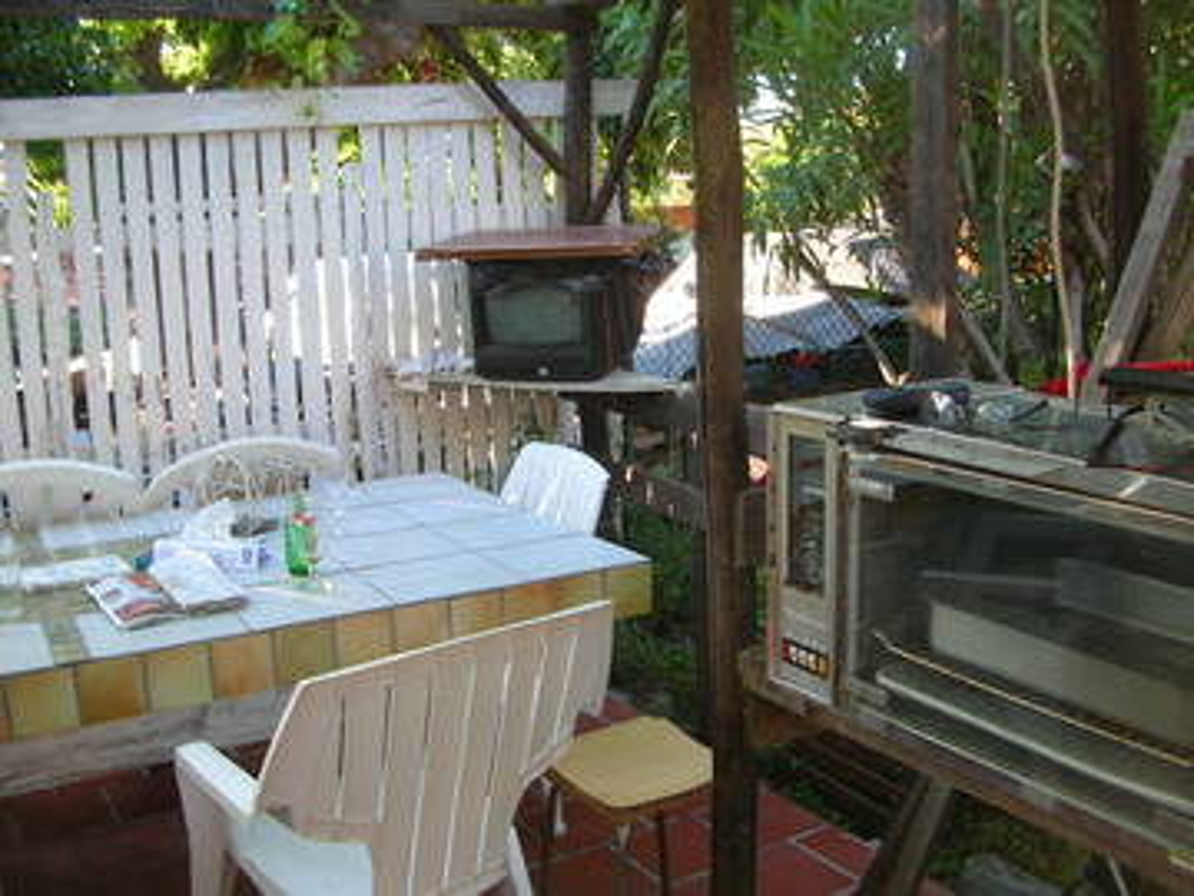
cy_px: 448
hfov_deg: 52.6
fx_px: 1207
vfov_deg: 40.7
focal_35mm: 35
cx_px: 597
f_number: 2.8
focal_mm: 5.8
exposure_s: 1/47.6
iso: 50
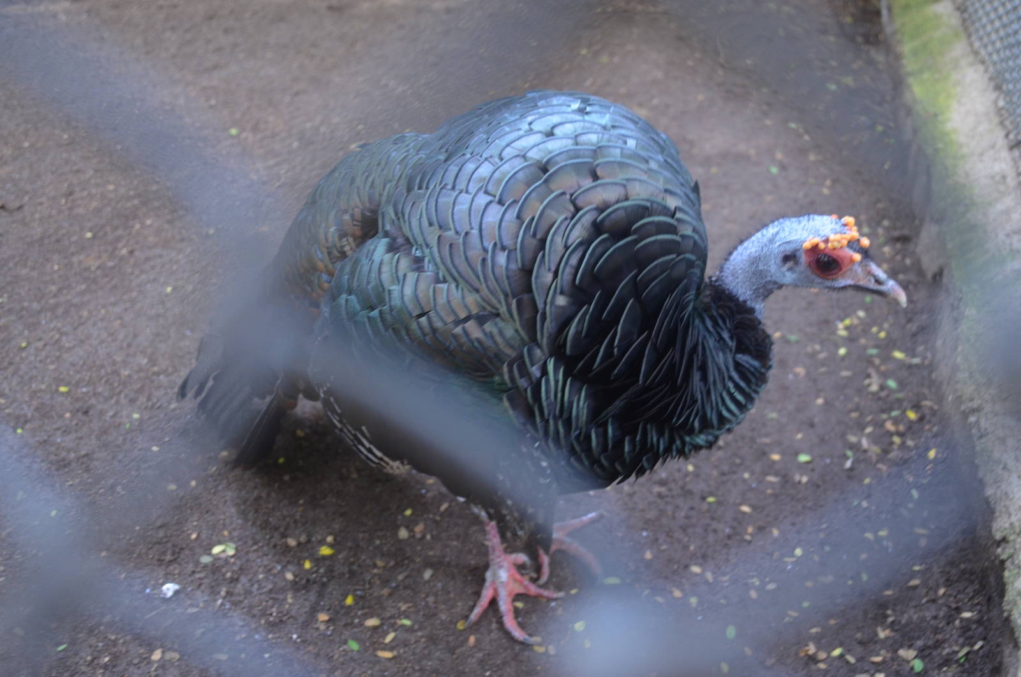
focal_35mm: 36
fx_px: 1019
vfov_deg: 36.7
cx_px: 510
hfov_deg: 53.2
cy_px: 338
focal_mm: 24
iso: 800
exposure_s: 1/30
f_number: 4
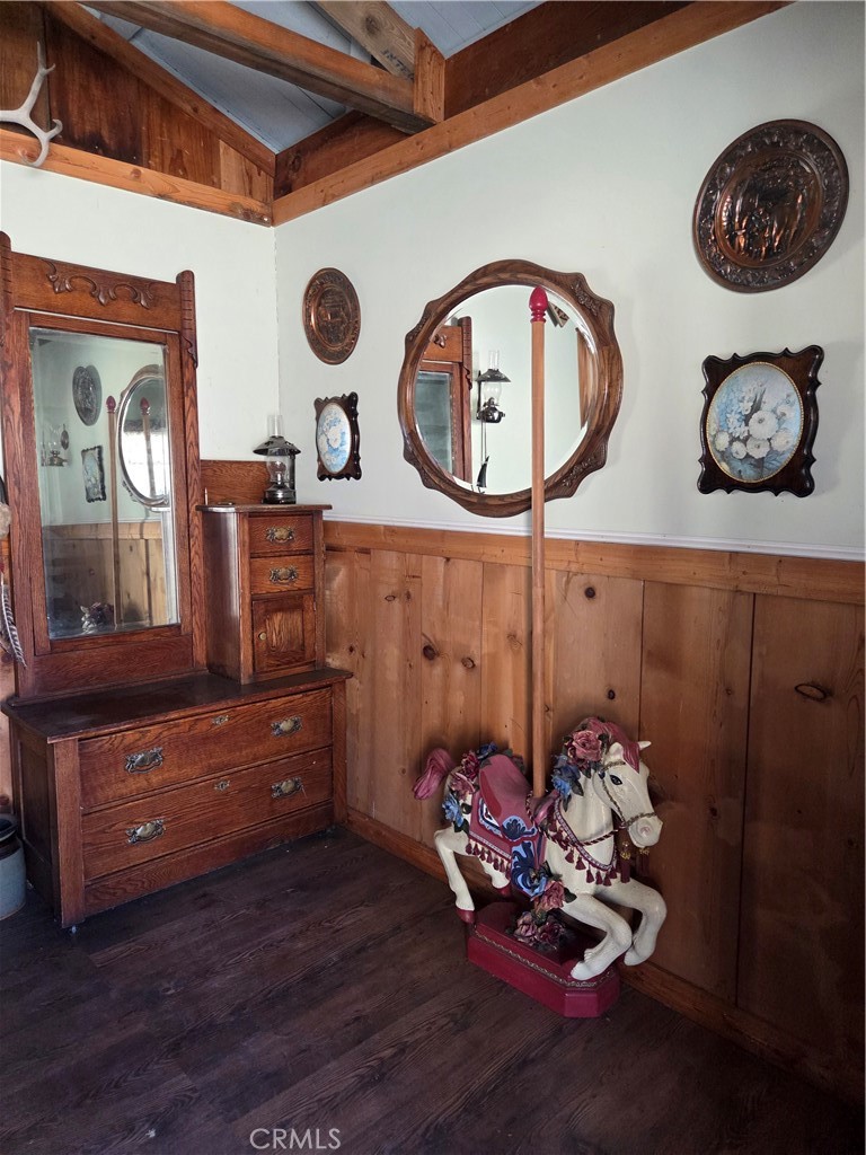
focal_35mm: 23
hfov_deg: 58.9
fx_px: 767
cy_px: 578
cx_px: 433
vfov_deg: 73.9
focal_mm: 5.4
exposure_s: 1/120
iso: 500
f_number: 1.8
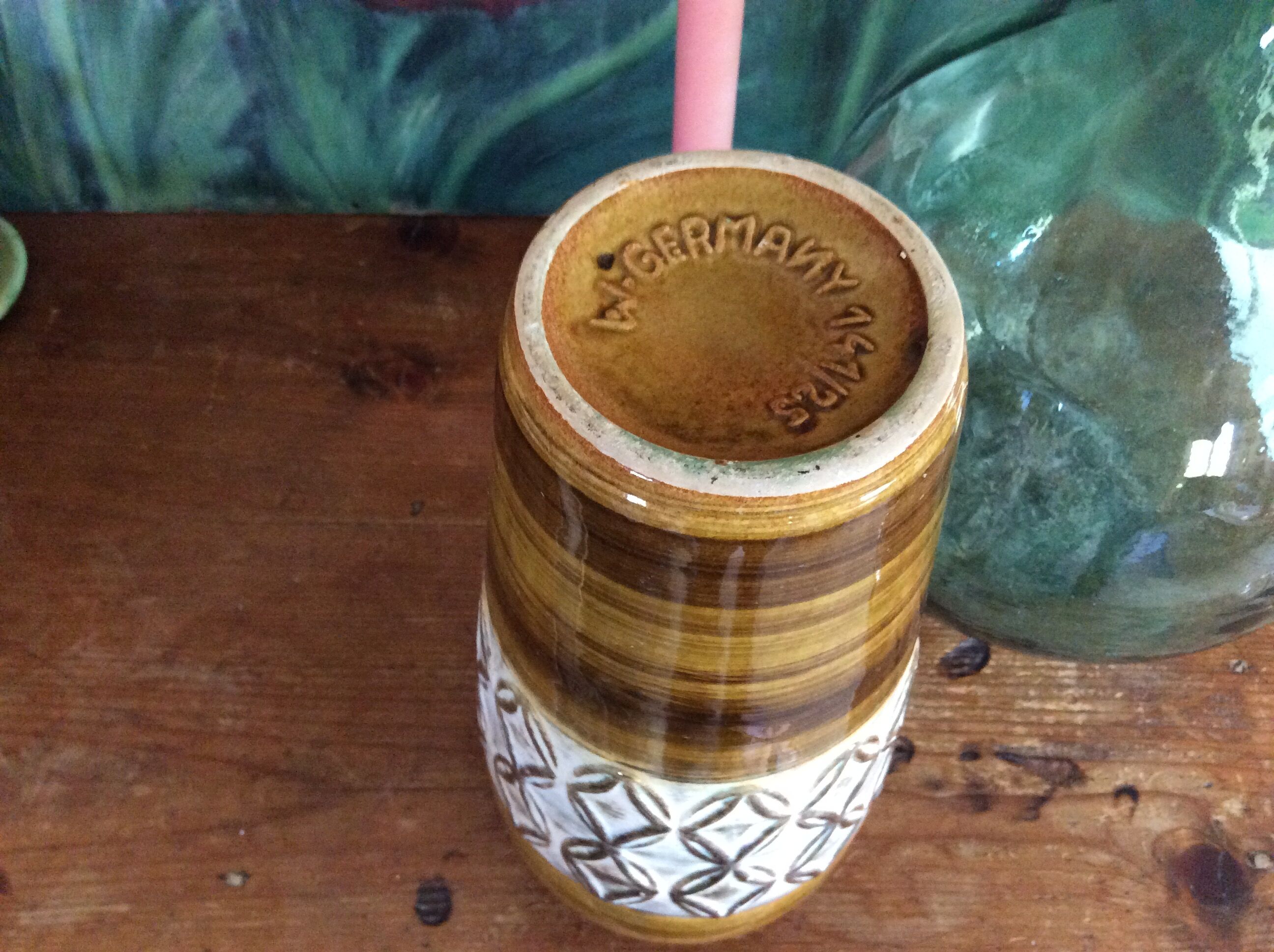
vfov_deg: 44.1
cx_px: 637
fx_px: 1176
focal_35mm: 32
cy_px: 476
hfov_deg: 56.9
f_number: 2.4
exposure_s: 1/20
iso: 320
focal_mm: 3.3
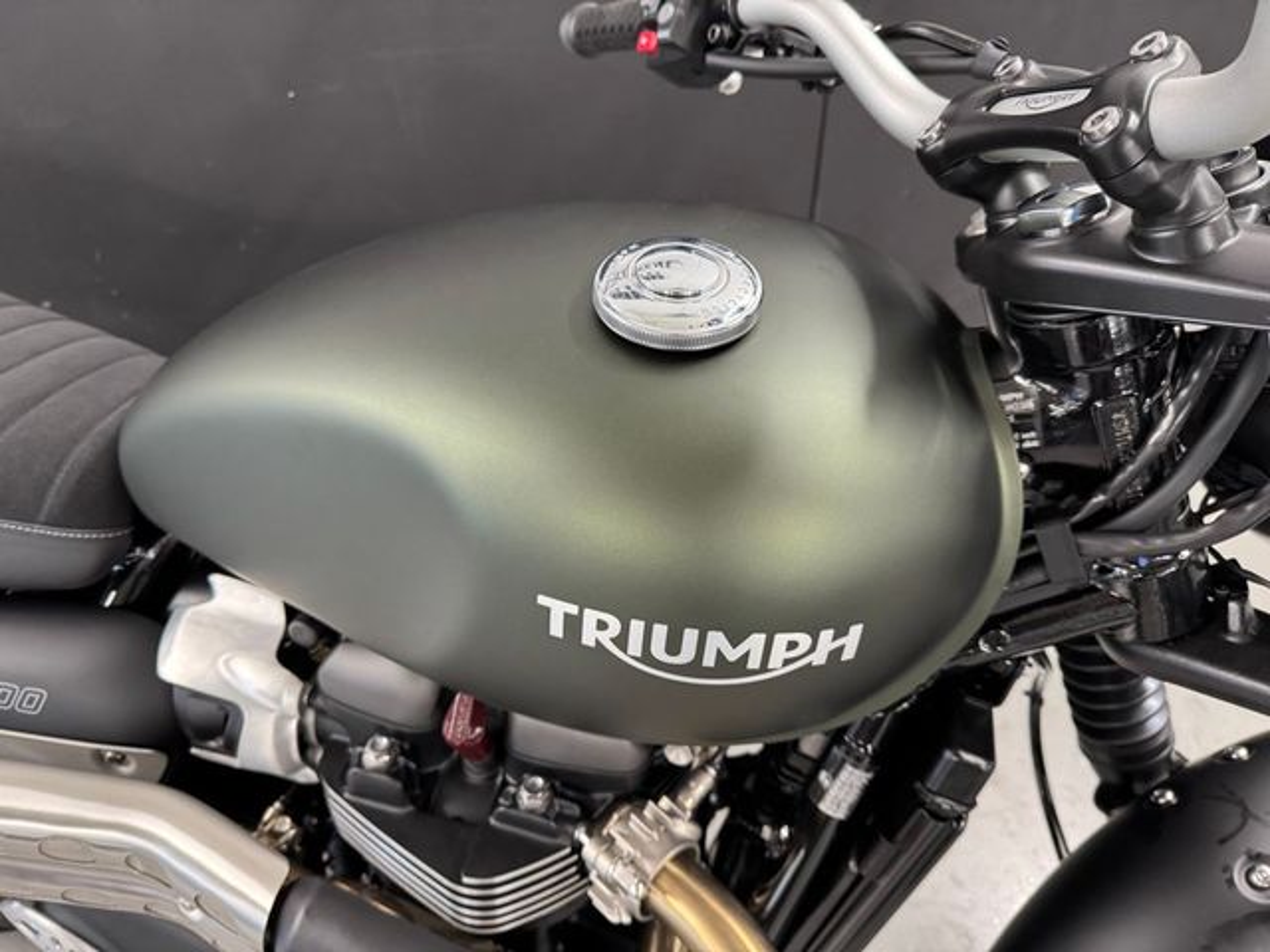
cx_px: 635
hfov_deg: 71.6
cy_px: 476
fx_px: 881
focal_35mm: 24
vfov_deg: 56.8
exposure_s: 1/50
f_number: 1.78
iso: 400
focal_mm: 6.76
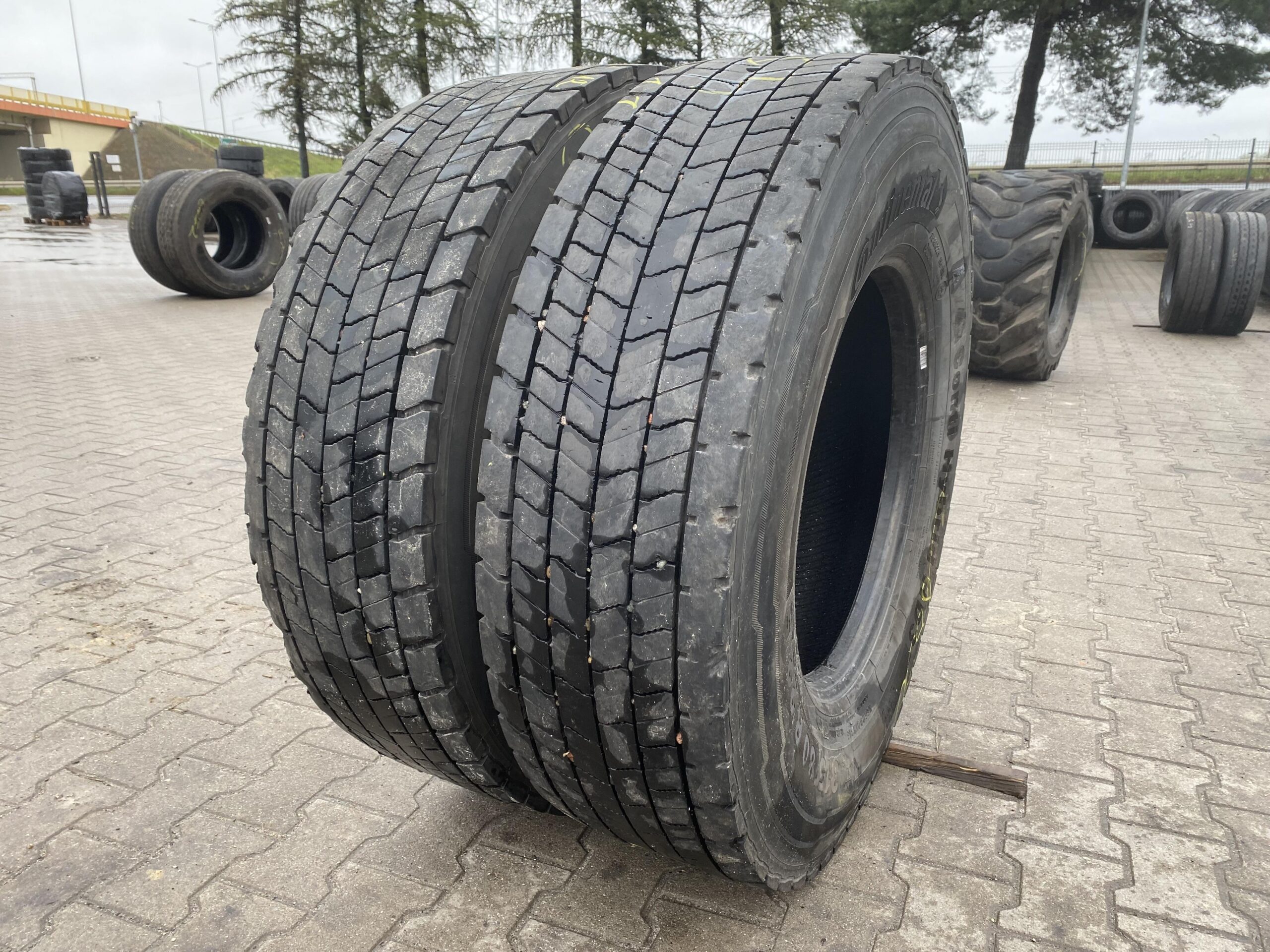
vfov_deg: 53.1
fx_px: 954
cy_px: 476
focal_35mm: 26
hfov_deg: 67.3
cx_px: 635
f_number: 1.8
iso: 64
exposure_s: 1/122
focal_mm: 4.25
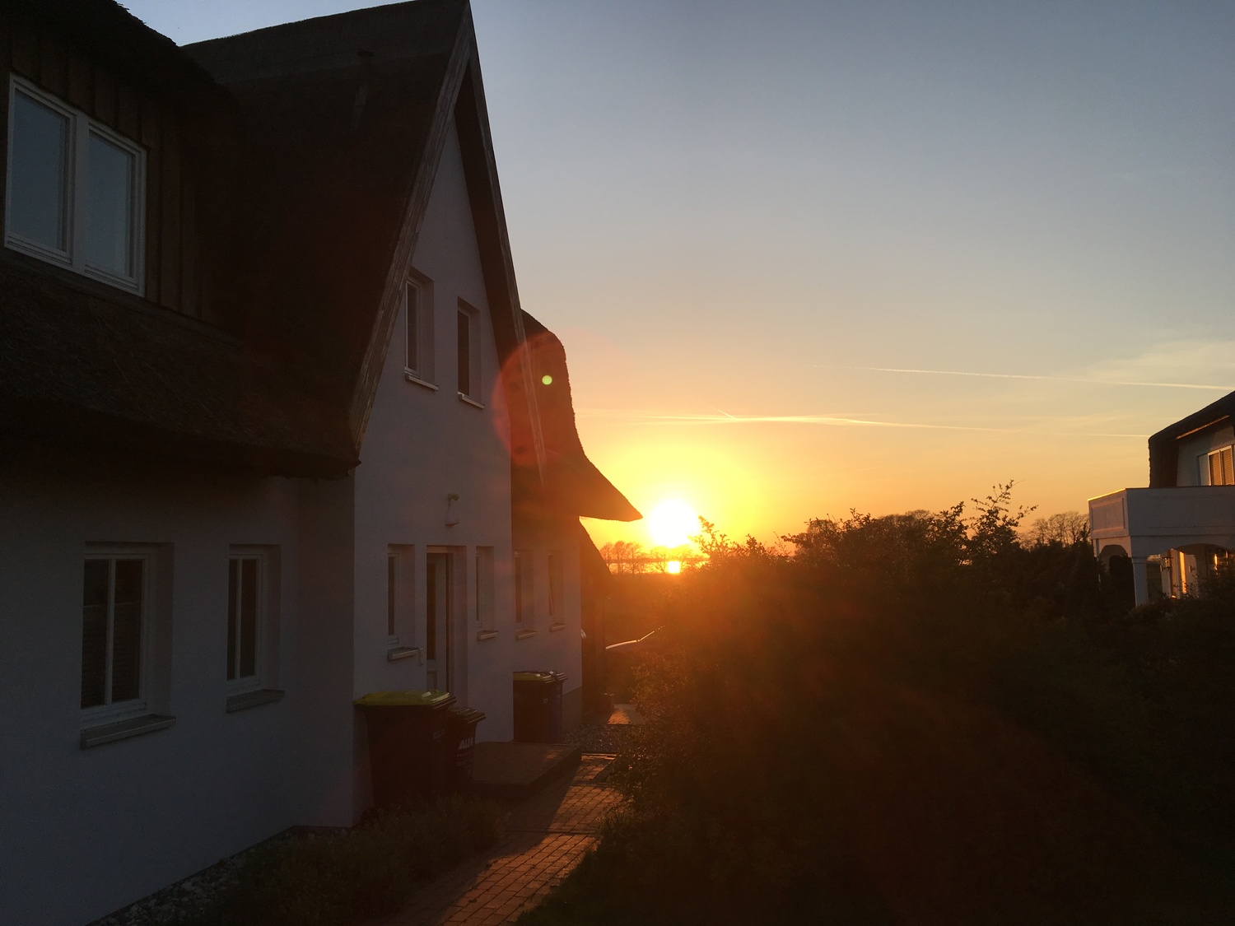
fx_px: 1035
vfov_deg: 48.2
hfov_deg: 61.7
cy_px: 463
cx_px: 618
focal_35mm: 29
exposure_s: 1/801
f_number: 2.2
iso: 25
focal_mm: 4.15
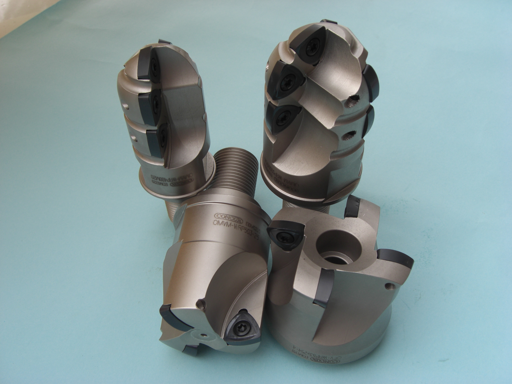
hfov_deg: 49.0
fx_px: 562
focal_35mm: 38
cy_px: 192
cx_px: 256
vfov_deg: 37.7
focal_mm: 7.9
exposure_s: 1/400
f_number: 4
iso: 80
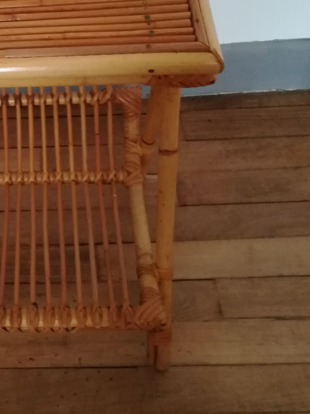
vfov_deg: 32.2
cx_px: 8
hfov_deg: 23.8
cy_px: 116
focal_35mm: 59
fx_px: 705
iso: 640
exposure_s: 1/15
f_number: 2.2
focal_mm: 3.83
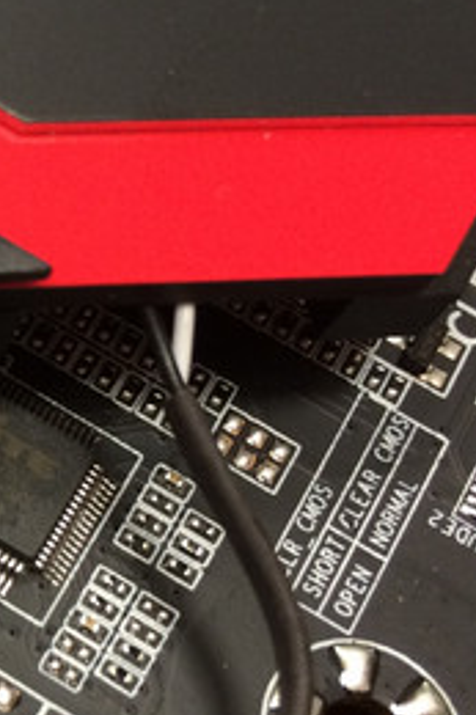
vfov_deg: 24.1
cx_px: -347
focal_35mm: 84
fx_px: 1668
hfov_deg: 14.5
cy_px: 488
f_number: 2.2
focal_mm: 4.12
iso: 125
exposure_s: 1/30
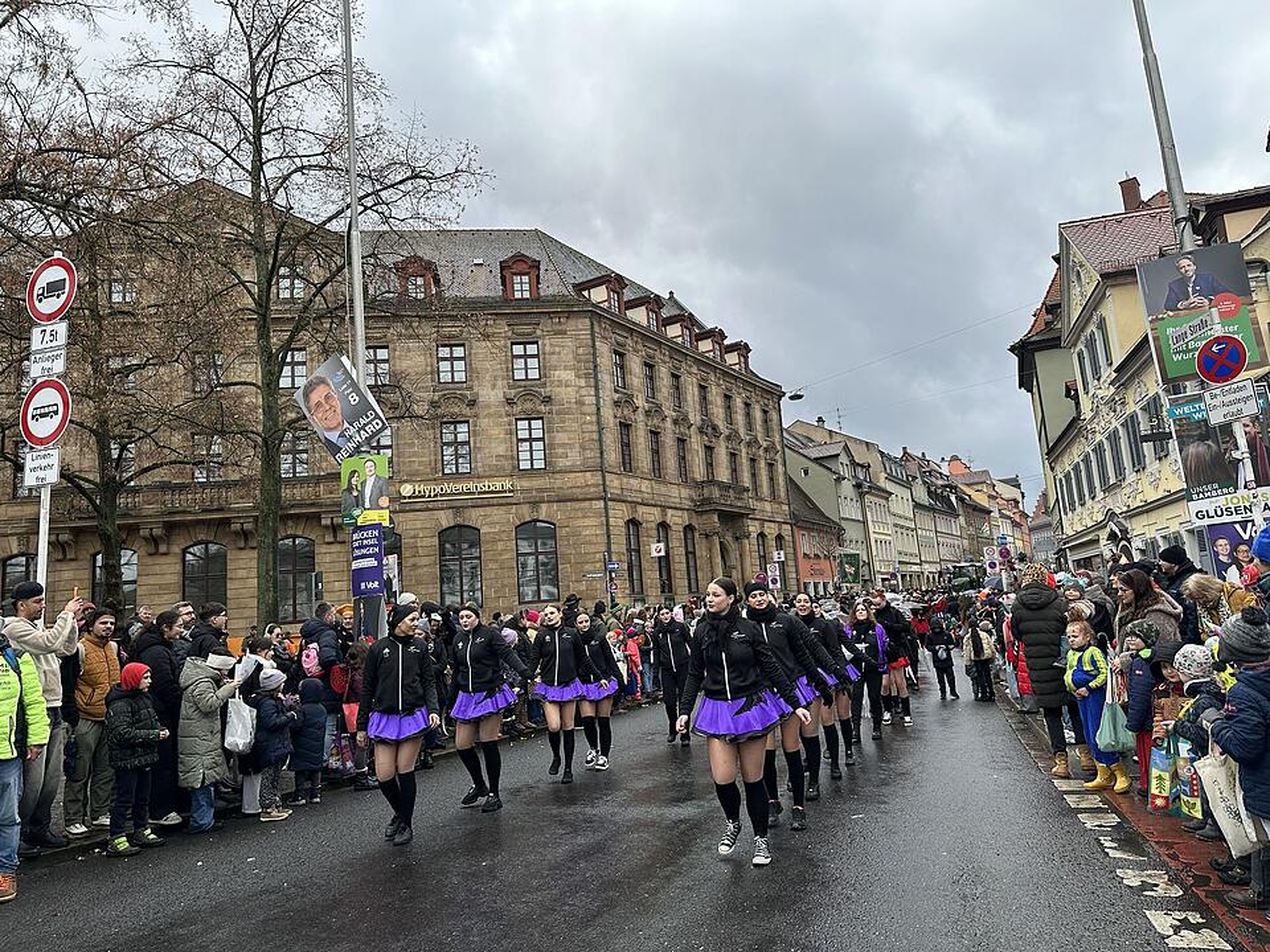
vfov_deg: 56.8
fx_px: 881
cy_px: 476
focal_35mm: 24
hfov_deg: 71.6
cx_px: 635
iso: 80
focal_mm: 6.86
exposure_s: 1/1517
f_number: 1.78
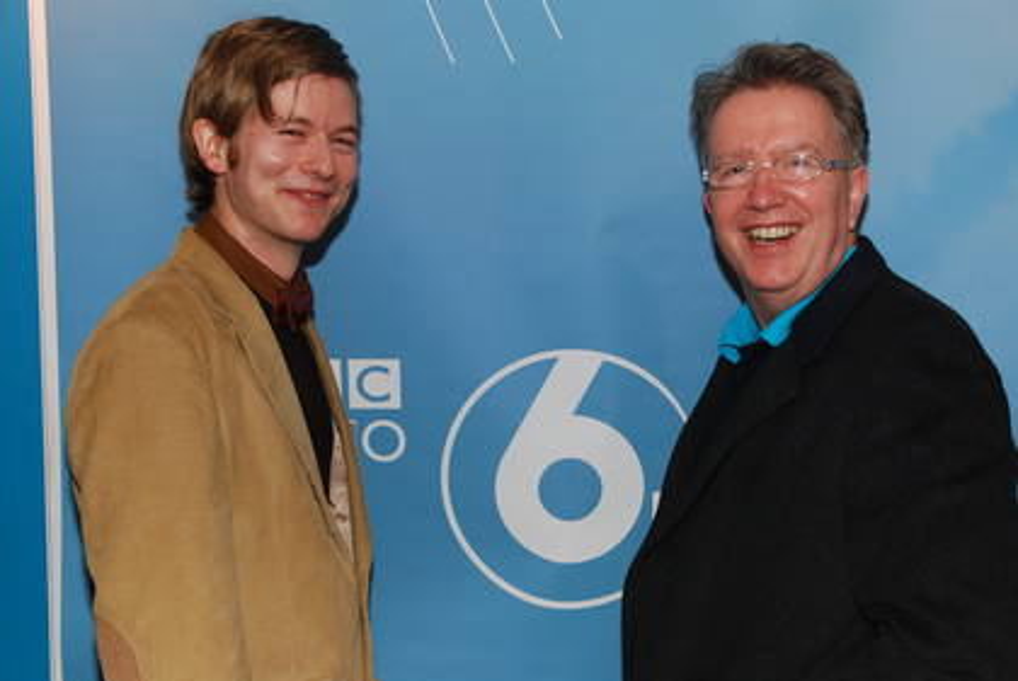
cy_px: 340
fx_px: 1359
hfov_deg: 41.1
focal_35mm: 48
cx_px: 509
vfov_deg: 28.1
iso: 200
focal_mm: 32
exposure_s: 1/60
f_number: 4
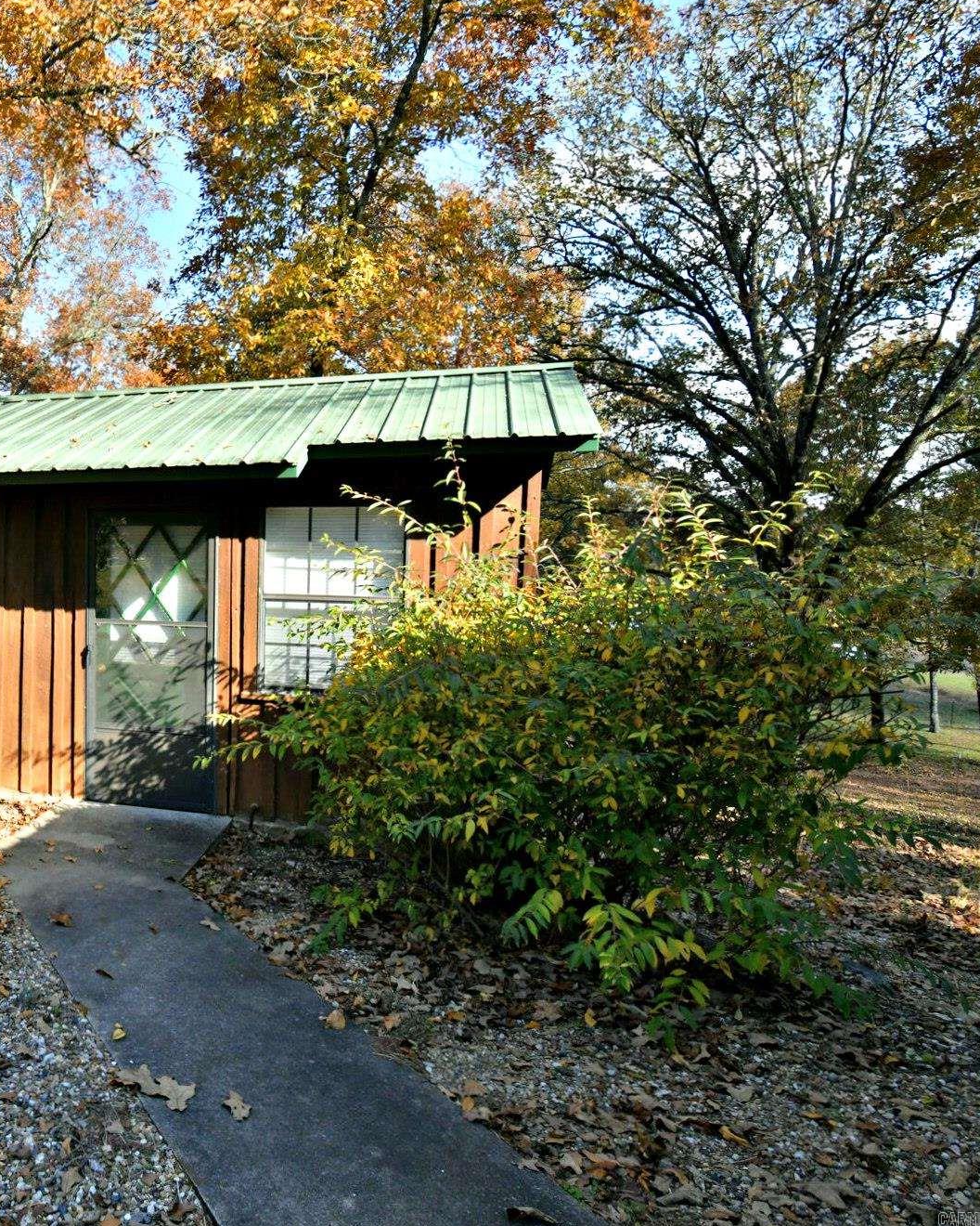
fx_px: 943
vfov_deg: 66.0
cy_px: 601
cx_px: 88
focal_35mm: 26
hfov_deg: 48.8
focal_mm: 18
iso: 2500
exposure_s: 1/800
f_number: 14
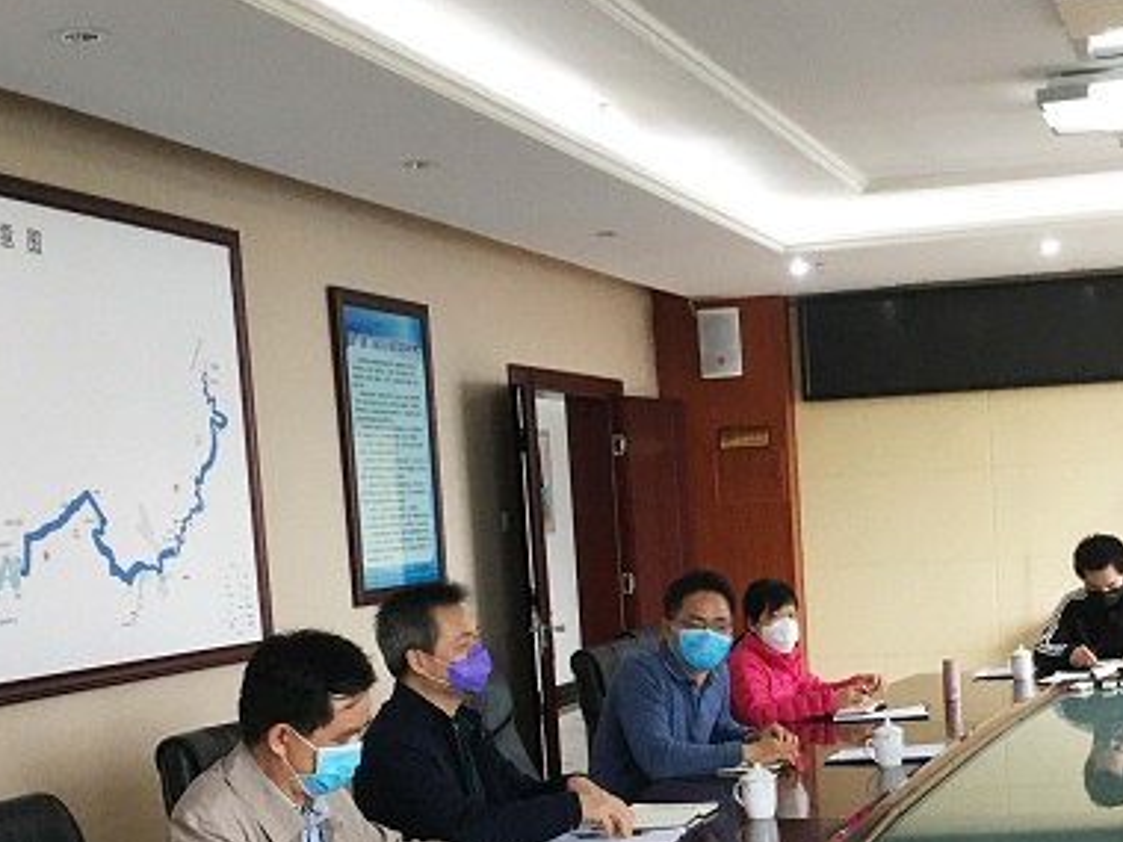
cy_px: 709
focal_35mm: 61
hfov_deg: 31.2
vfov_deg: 23.6
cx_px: 825
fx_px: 1979
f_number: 2.2
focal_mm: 4.15
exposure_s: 1/33
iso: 50
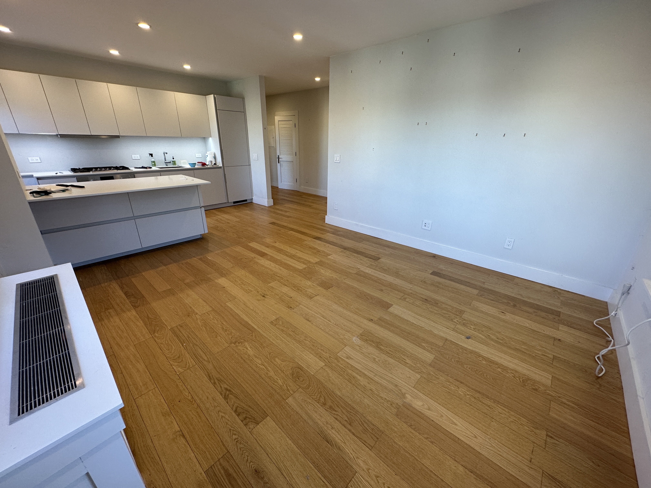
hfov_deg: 102.1
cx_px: 326
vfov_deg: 85.7
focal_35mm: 14
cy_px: 244
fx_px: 263
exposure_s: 1/120
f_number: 2.2
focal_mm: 2.22
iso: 125
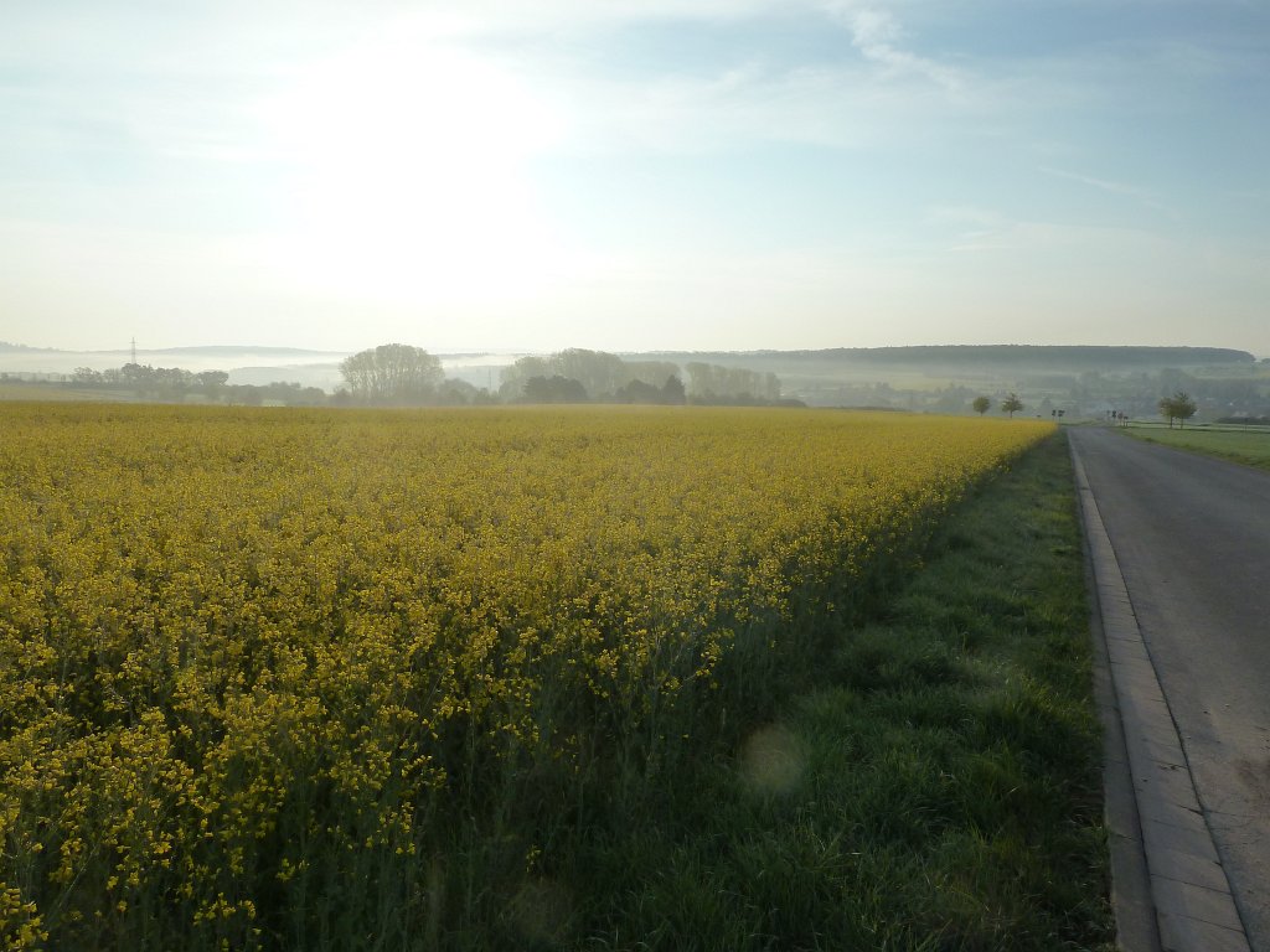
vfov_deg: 54.9
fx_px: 917
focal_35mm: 25
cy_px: 476
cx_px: 635
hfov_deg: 69.4
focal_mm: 4.1
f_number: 5.6
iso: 125
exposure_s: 1/640
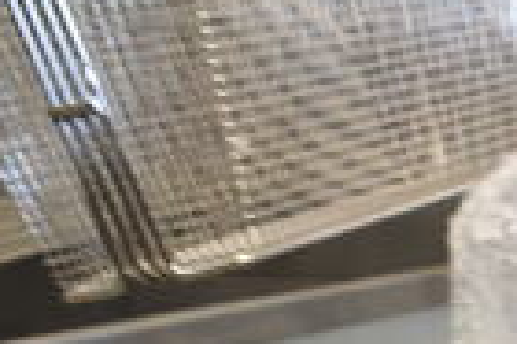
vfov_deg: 10.2
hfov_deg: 13.6
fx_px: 1879
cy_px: 436
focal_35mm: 131
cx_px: 997
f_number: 3.5
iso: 500
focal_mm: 20
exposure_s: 1/30
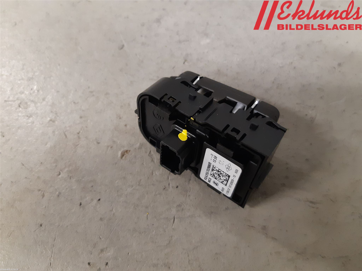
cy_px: 136
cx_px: 181
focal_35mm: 26
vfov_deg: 53.1
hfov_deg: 67.3
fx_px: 272
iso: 250
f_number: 1.7
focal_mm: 3.93
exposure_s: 1/50
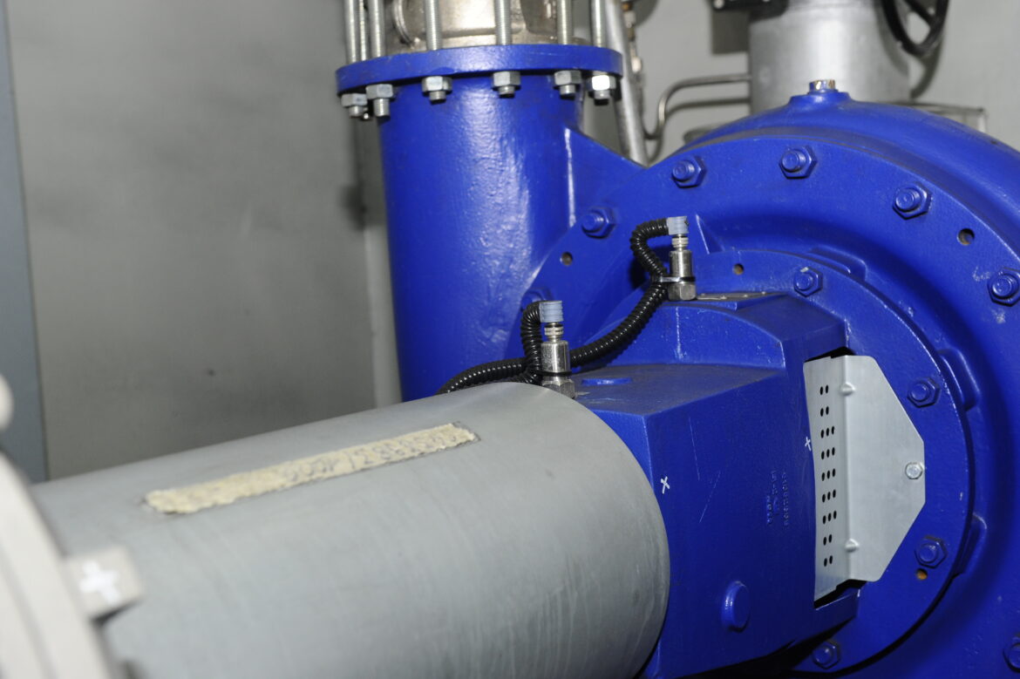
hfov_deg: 38.2
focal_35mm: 52
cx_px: 510
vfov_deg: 26.0
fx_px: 1473
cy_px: 340
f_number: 7.1
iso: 1100
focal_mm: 52
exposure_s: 1/60
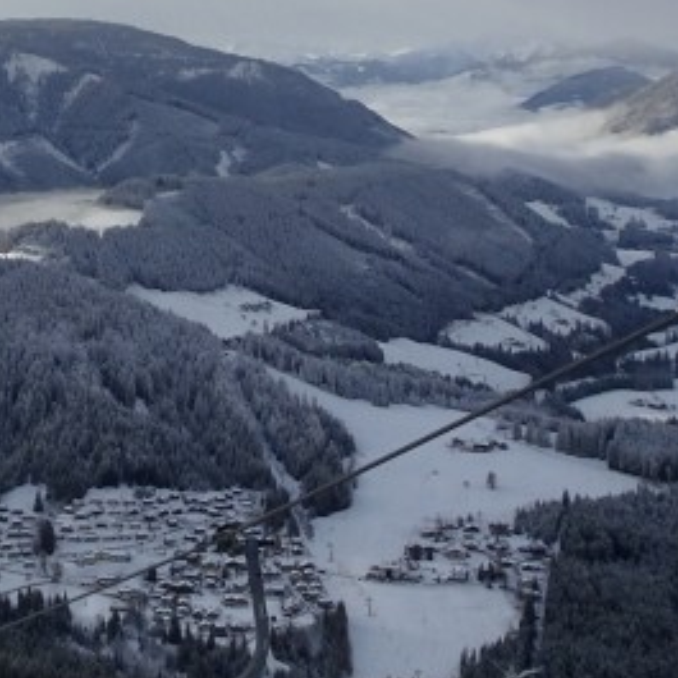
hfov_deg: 20.6
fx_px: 1817
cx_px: 51
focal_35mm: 82
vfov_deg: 20.6
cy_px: 33
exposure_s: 1/800
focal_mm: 4.1
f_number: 3.5
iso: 80
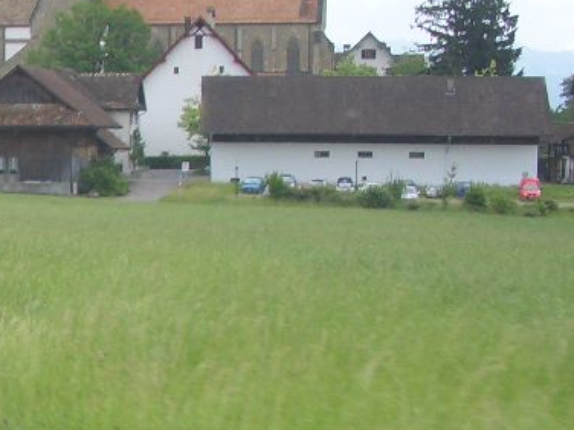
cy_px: 540
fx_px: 1973
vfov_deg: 12.1
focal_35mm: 119
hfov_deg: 15.2
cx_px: -311
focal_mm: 5.8
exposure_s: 1/200
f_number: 4.3
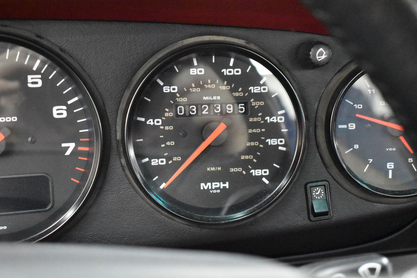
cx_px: 208
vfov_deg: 26.5
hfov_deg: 38.9
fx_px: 591
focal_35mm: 51
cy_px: 139
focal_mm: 34
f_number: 4.5
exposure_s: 1/50
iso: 11400
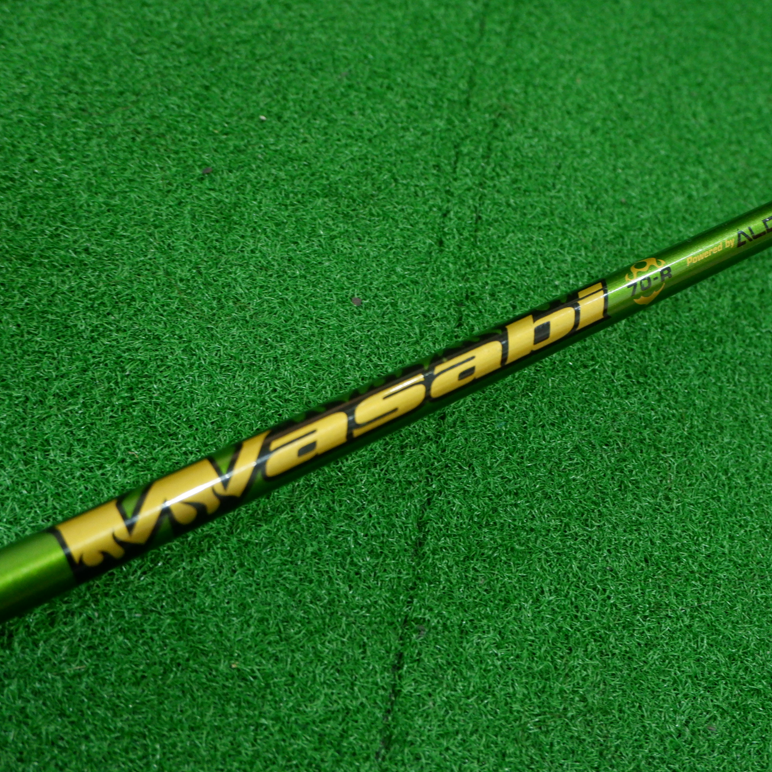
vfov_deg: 39.2
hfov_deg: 39.0
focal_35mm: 43
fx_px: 1085
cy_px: 393
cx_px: 460
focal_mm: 22.1
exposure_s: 1/34
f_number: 4.2
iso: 2500
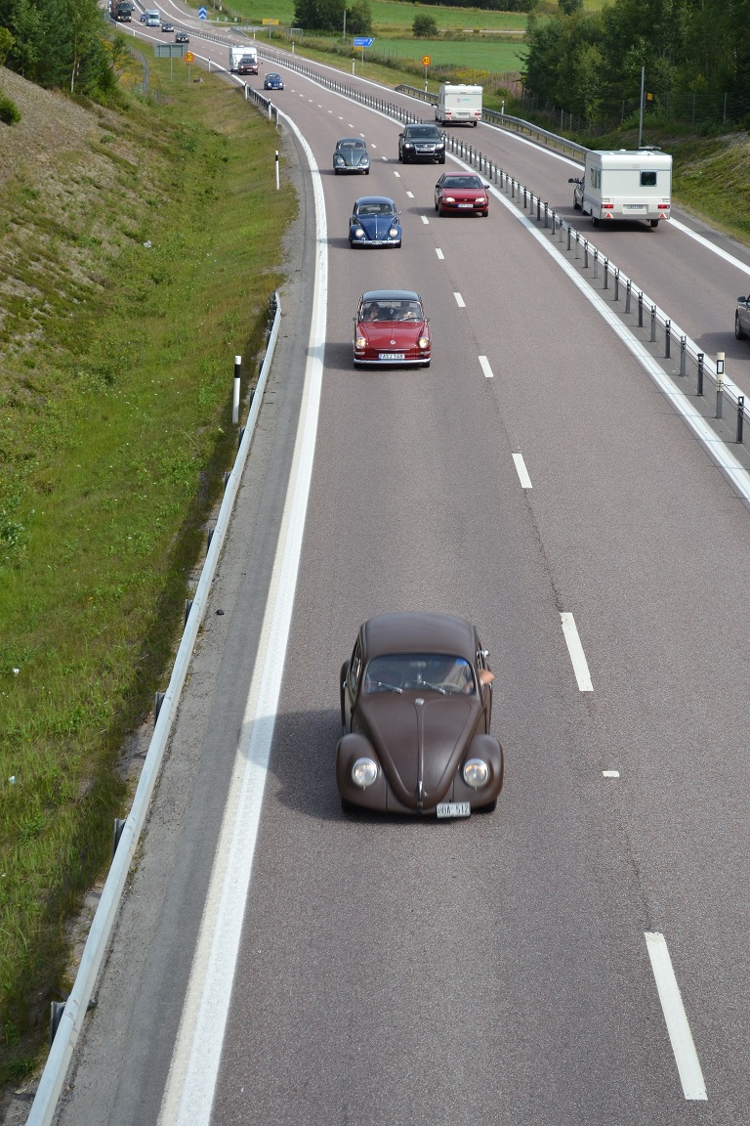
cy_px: 563
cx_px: 375
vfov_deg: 24.6
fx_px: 2578
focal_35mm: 82
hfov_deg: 16.6
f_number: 7.1
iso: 100
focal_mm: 55
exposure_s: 1/200
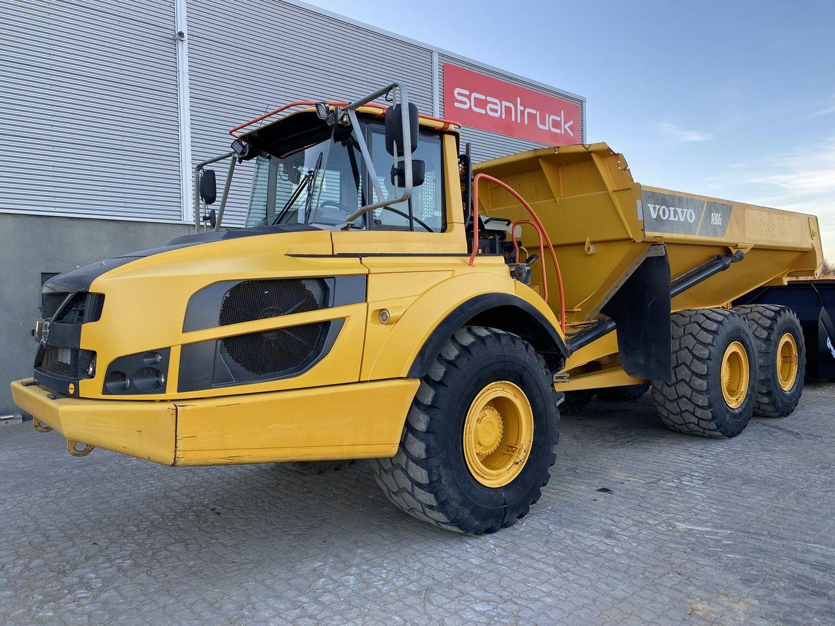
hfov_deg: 67.3
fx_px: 627
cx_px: 418
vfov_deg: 53.1
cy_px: 313
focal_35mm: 26
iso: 32
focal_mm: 4.25
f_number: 1.8
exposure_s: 1/142
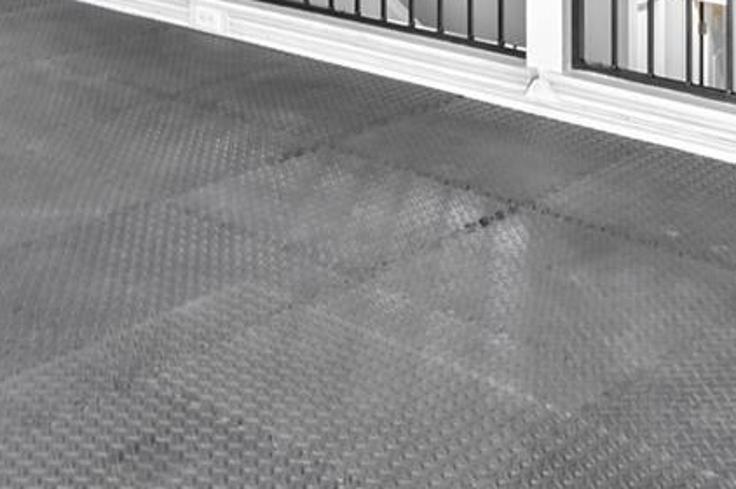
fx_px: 1388
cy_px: -302
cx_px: 147
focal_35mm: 68
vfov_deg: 17.4
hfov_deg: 29.0
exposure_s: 2
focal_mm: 14
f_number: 14
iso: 200
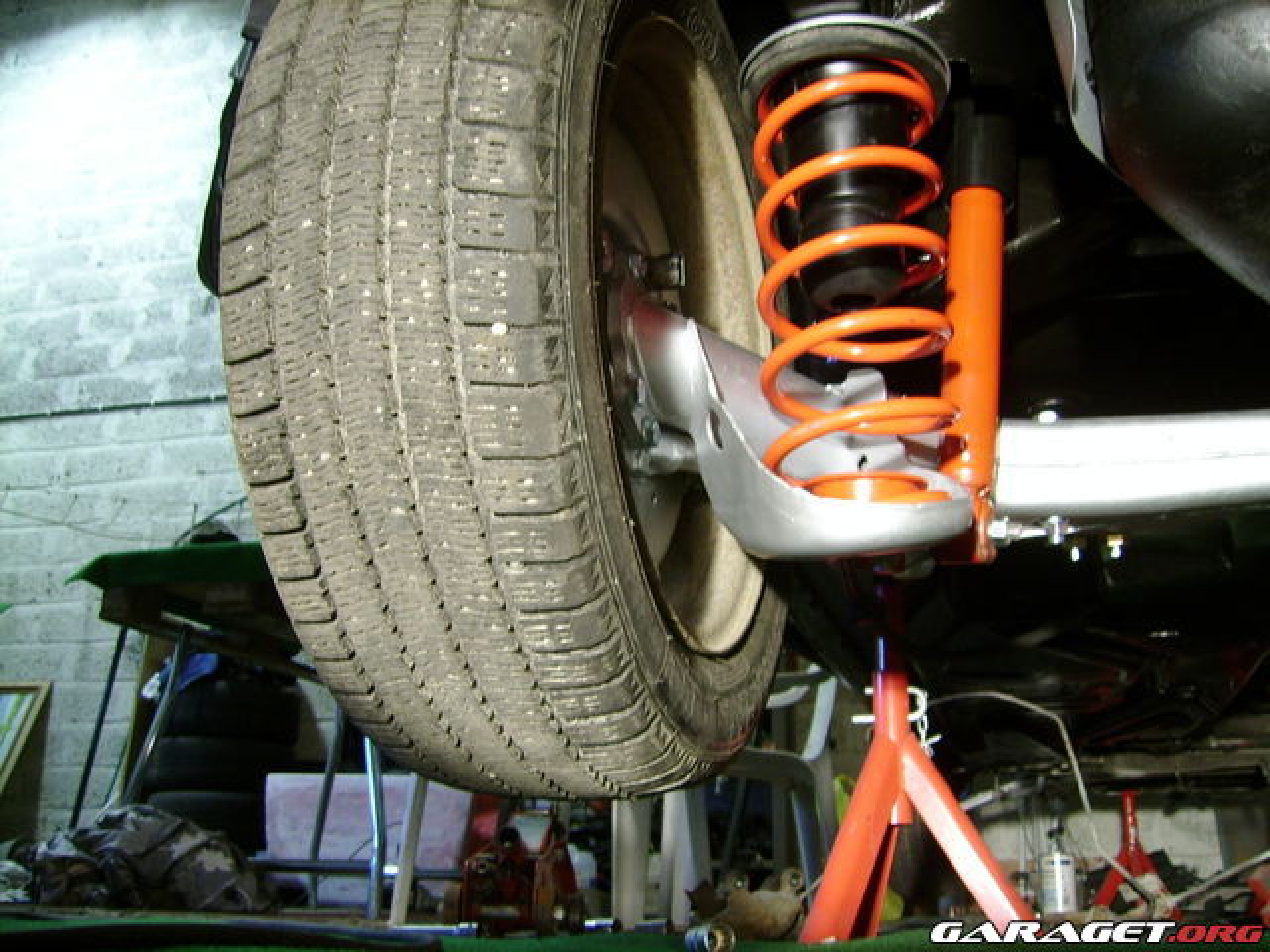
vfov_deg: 40.7
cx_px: 635
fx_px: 1284
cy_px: 476
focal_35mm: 35
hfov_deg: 52.6
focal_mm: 5.95
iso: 100
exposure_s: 1/3
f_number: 2.8
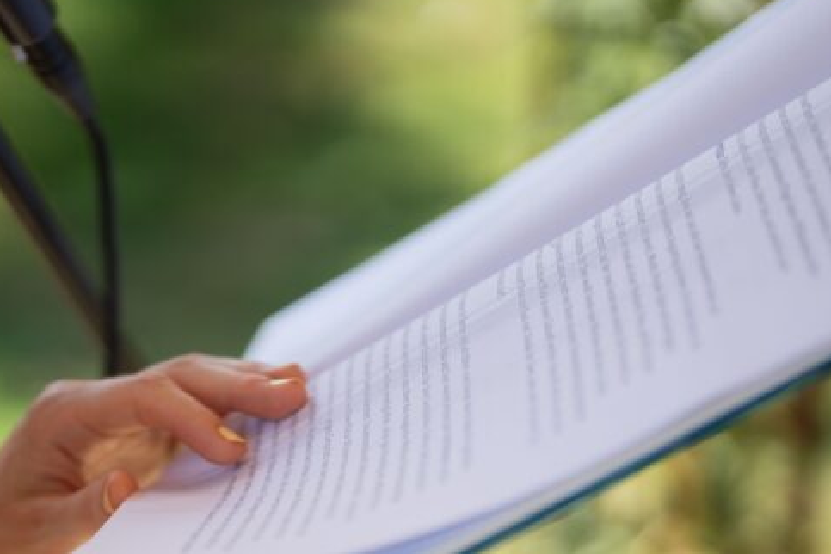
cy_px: 510
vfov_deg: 12.8
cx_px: 237
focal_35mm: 106
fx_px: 2447
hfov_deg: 19.2
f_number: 1.2
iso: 100
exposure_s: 1/4000
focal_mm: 50
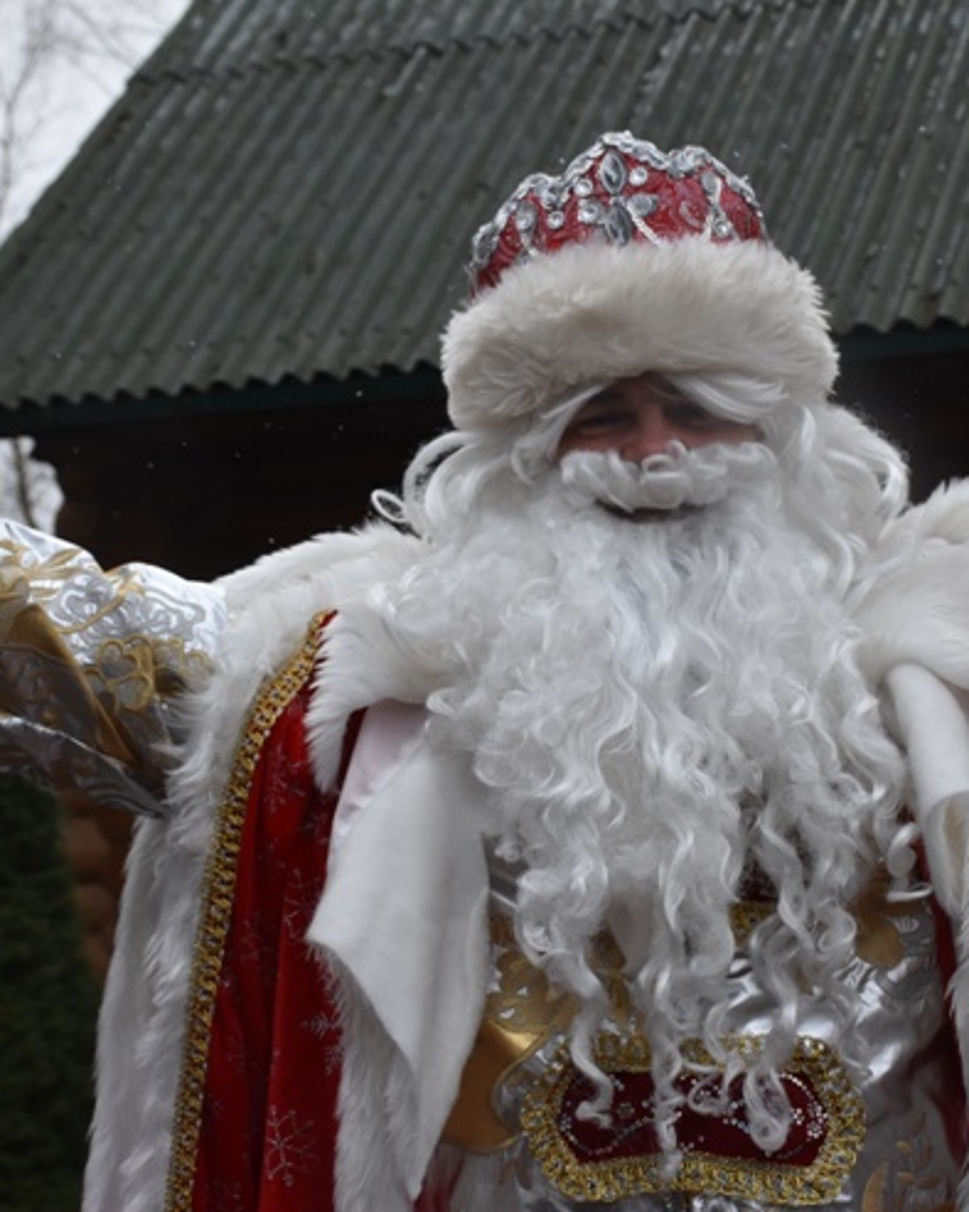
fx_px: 3228
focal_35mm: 90
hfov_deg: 17.0
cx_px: 600
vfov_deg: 21.3
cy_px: 605
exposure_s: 1/400
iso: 800
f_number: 8
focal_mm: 42
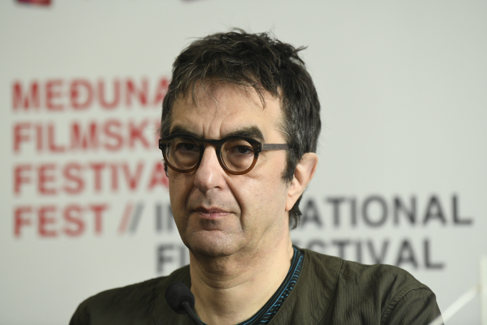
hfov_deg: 10.3
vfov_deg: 6.9
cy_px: 162
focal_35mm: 200
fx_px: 2705
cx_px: 244
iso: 1600
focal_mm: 200
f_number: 4
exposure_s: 1/160
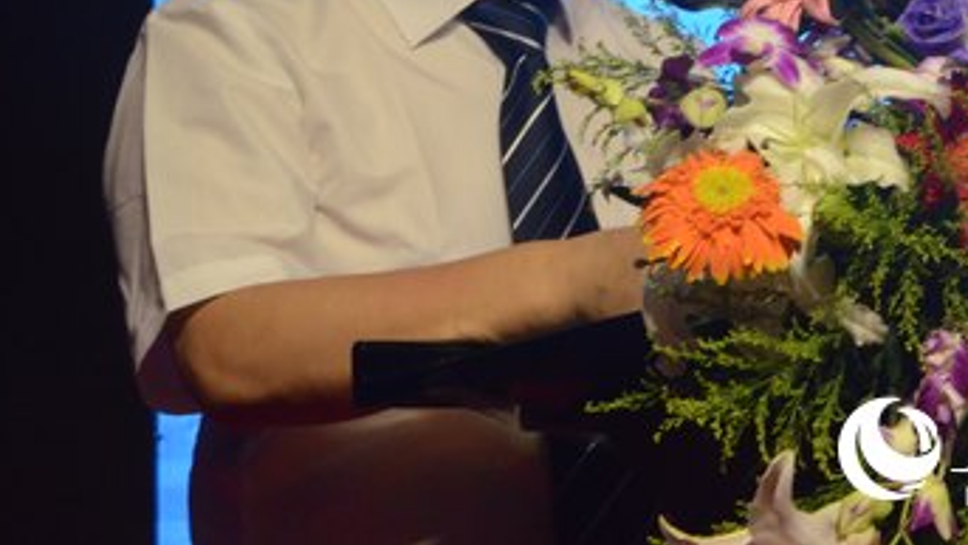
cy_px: -13
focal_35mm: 247
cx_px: 542
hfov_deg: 8.7
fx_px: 6340
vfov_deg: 4.9
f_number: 18
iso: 3200
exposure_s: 1/80
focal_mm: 90
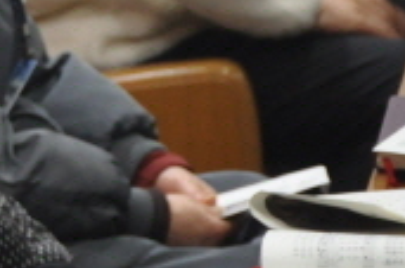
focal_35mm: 436
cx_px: -306
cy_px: -196
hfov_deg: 4.7
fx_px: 4891
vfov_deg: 3.1
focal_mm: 62
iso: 1400
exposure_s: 1/30
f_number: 5.3
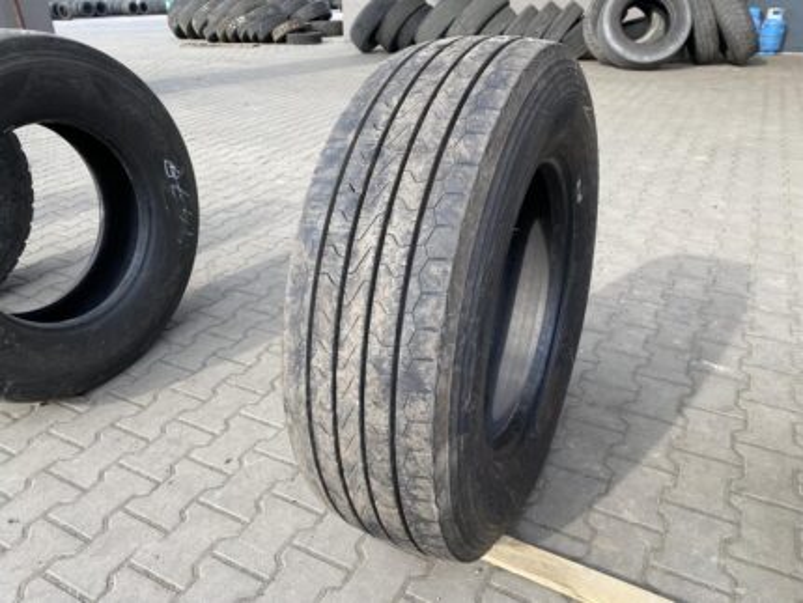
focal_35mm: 26
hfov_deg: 67.3
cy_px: 302
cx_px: 402
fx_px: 603
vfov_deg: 53.1
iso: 32
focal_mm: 4.25
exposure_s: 1/610
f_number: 1.8
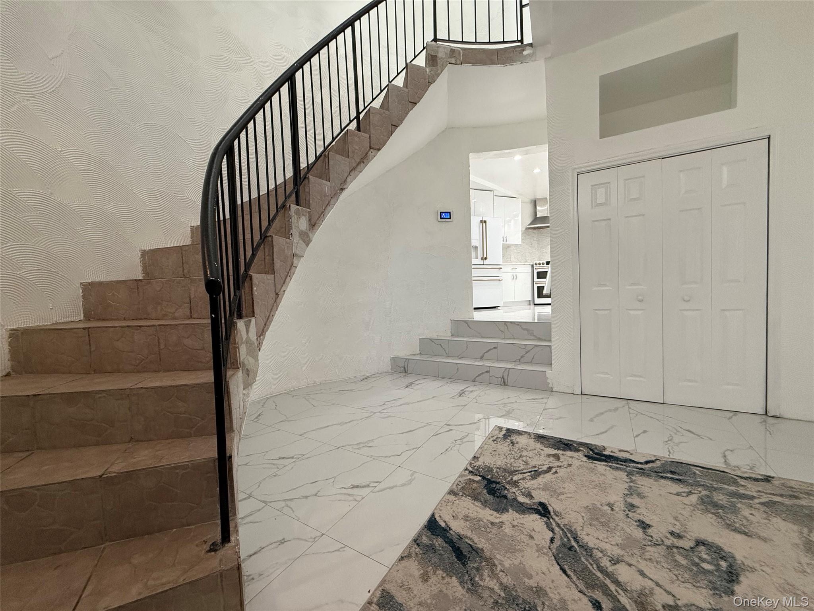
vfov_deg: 85.7
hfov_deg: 102.1
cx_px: 407
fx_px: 329
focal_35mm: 14
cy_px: 306
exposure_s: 1/120
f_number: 2.2
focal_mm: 2.22
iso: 250
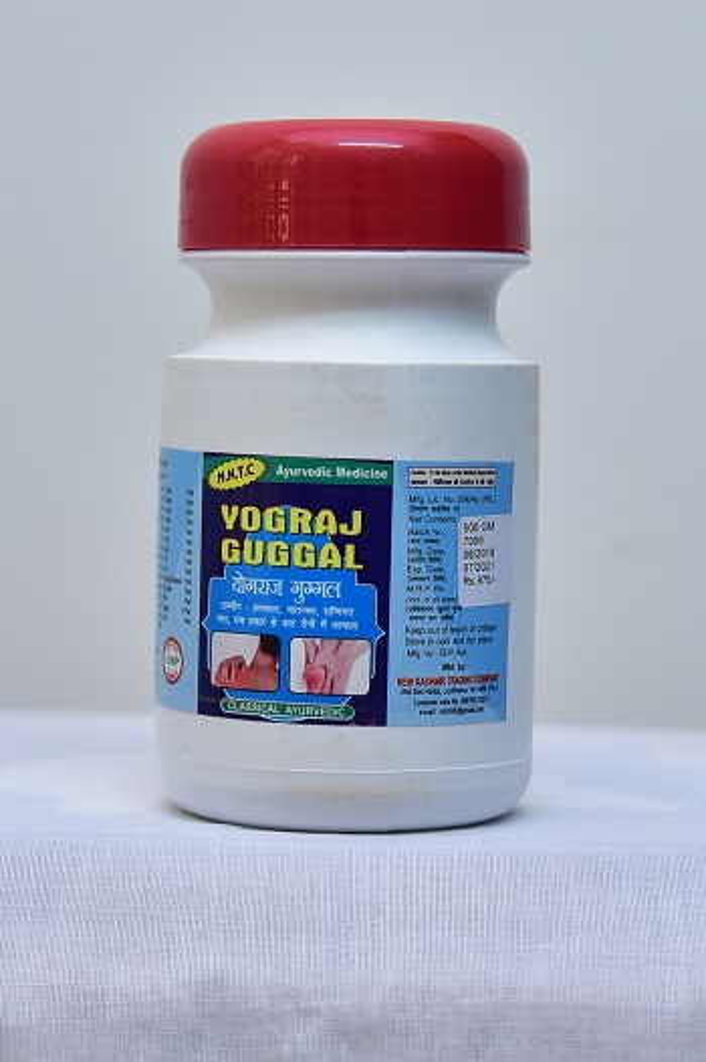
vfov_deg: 38.2
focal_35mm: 52
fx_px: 1532
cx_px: 353
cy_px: 531
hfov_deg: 26.0
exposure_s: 1/125
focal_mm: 52
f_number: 4
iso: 1250
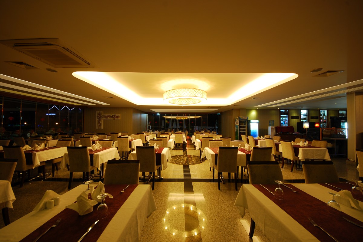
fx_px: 121
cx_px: 182
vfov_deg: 90.0
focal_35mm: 12
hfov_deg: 112.6
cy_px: 121
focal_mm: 8
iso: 100
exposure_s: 1/1.5
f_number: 8
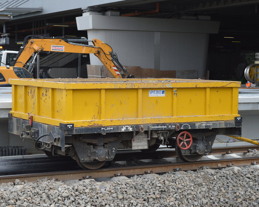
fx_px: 628
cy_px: 103
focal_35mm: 82
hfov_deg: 23.3
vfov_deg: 18.7
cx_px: 118
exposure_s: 1/640
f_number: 5.3
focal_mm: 48
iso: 400
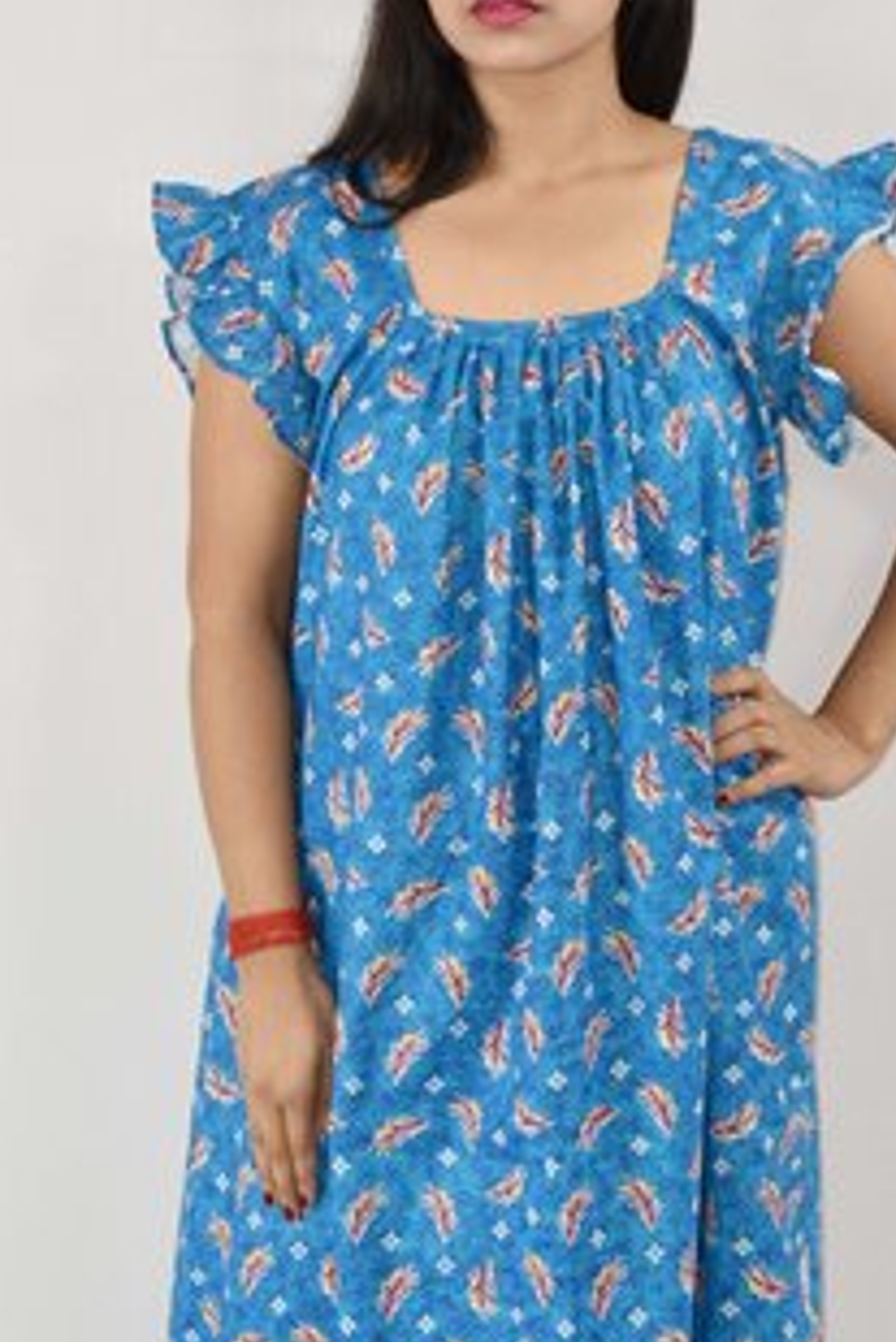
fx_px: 4848
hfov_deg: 10.6
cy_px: 753
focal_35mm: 130
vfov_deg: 15.8
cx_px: 452
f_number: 5.6
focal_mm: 42
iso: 500
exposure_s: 1/125
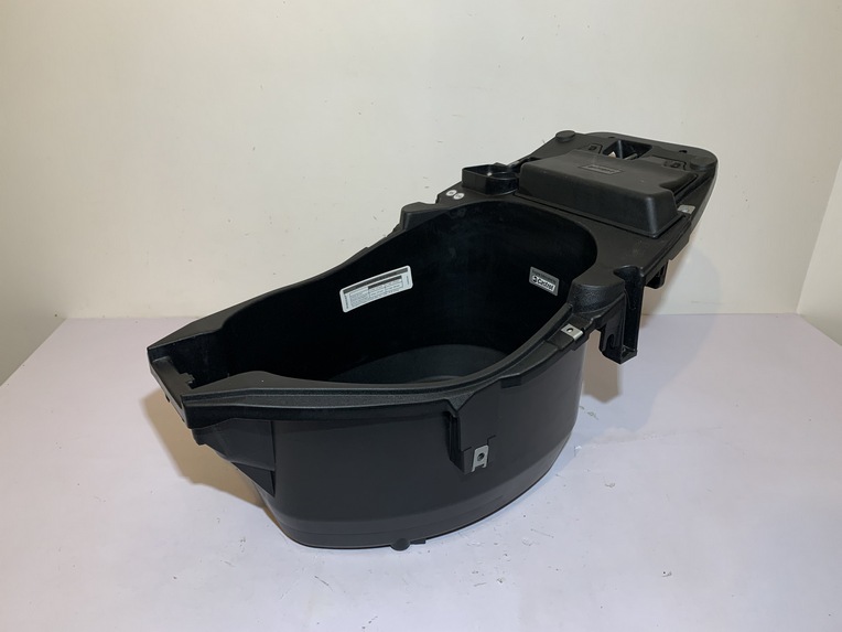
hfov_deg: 67.3
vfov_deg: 53.1
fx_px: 632
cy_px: 316
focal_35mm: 26
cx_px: 421
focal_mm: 4.25
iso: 100
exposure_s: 1/86
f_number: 1.8
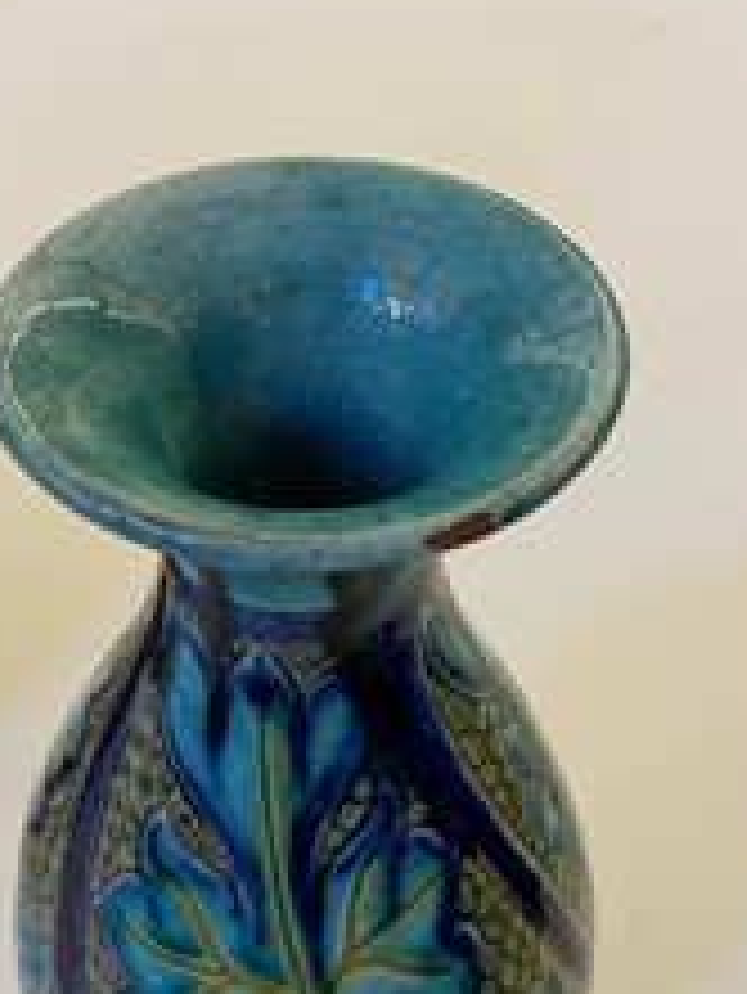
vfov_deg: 39.2
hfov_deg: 30.9
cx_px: 333
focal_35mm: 47
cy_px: 765
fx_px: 1351
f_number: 1.8
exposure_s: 1/50
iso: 100
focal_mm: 4.25
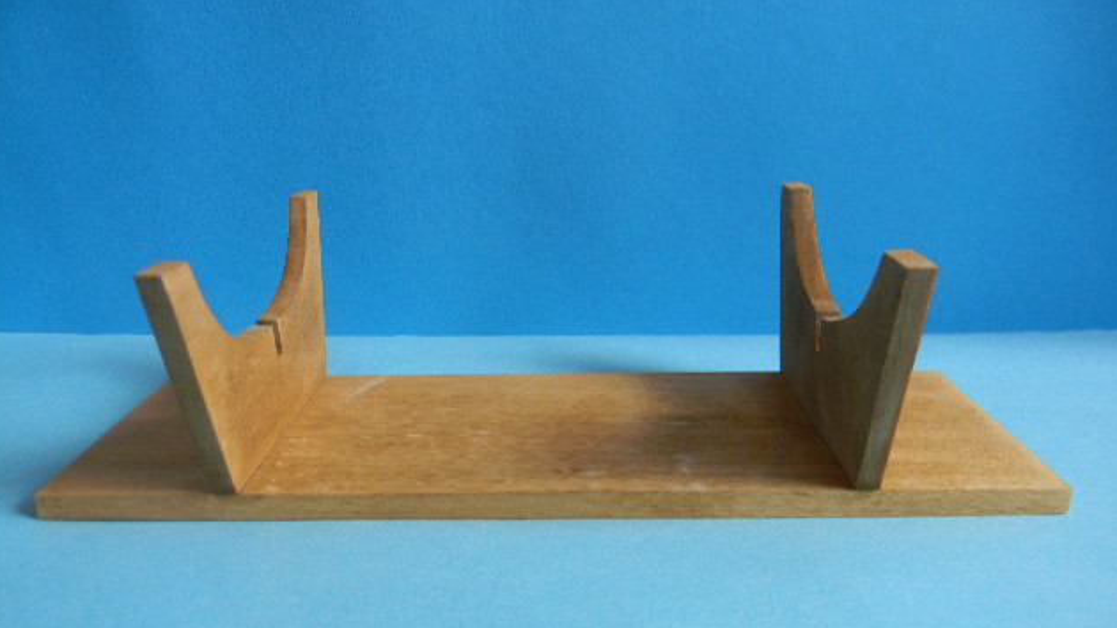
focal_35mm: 31
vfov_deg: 37.6
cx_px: 558
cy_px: 380
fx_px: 918
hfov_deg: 62.6
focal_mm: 5
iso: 113
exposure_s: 1/30
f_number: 3.5
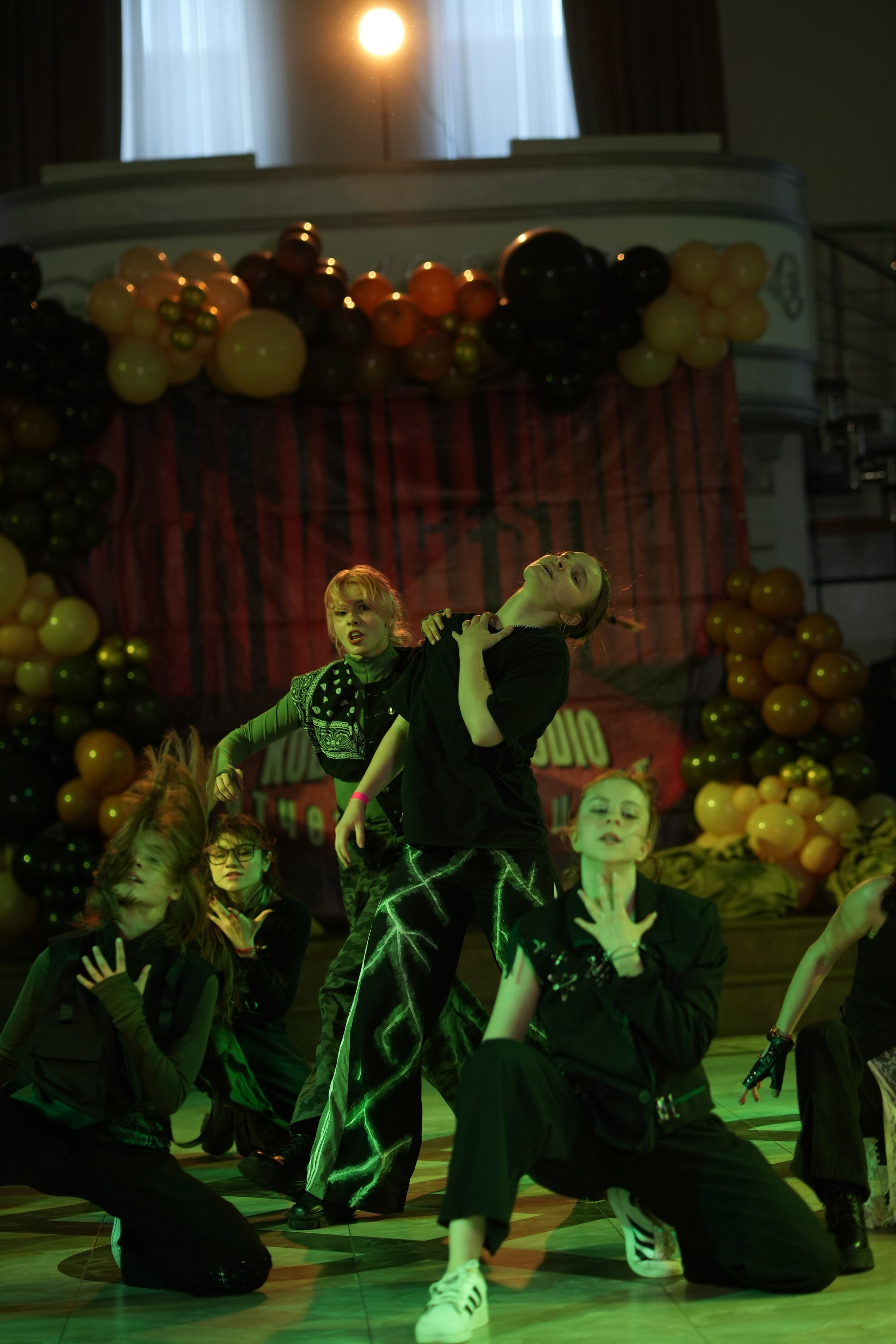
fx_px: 3173
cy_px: 672
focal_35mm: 85
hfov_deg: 16.1
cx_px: 448
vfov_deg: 23.9
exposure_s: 1/400
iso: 800
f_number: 2.2
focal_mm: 85
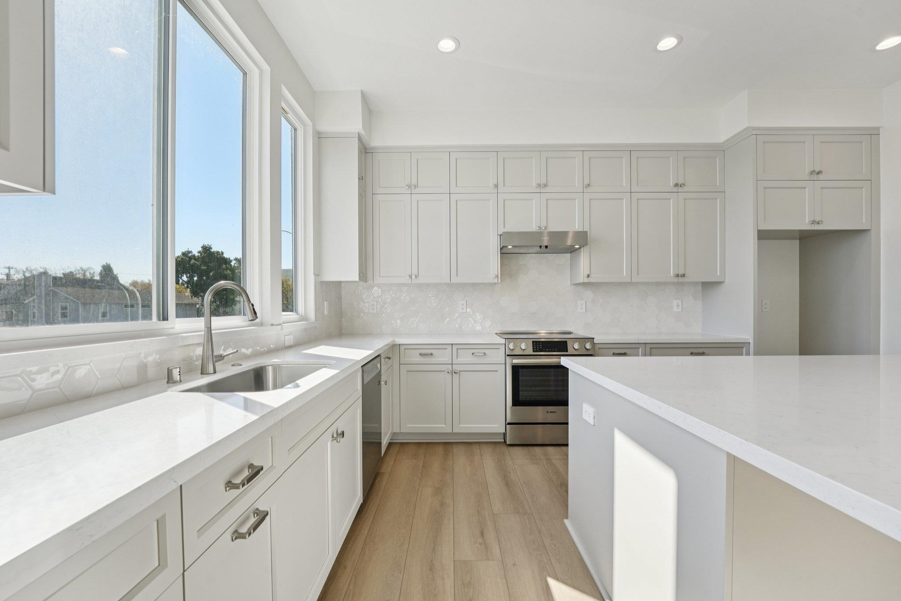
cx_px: 450
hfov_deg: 104.3
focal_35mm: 14
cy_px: 300
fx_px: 350
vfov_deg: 81.2
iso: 640
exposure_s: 1/200
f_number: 8
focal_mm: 14
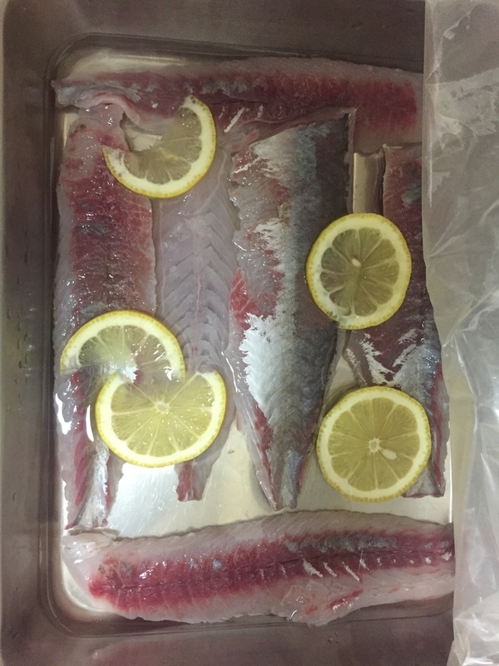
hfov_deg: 48.2
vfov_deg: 61.7
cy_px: 333
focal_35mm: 29
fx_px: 557
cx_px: 250
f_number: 2.2
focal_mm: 4.15
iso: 250
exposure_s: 1/20
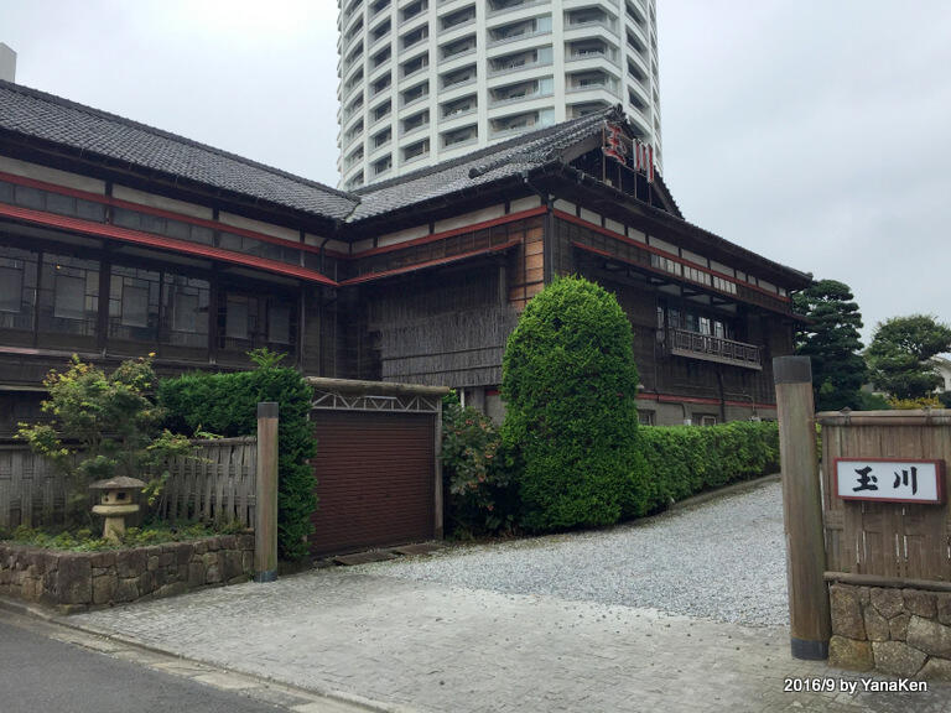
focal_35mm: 29
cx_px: 476
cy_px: 356
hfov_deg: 61.7
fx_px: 797
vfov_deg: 48.2
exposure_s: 1/1319
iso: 32
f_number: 2.2
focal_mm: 4.2
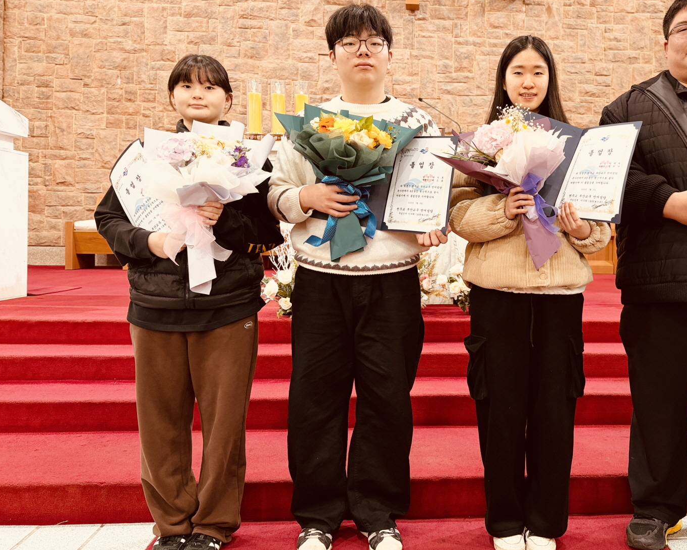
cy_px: 229
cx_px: 468
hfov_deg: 53.0
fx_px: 671
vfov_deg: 44.4
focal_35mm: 33
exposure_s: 1/60
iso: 160
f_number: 1.78
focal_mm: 6.76
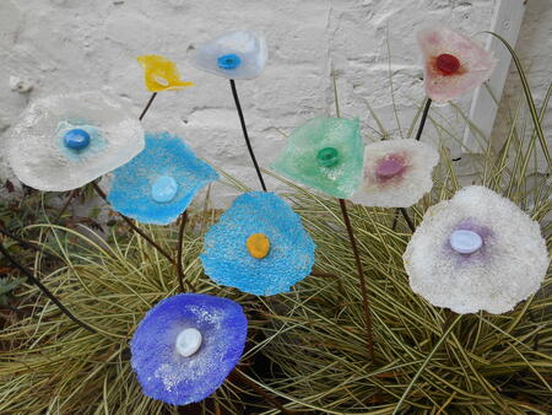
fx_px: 415
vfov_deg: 53.1
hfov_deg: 67.3
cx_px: 276
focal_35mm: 26
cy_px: 208
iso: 80
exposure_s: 1/100
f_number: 3.4
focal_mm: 4.7
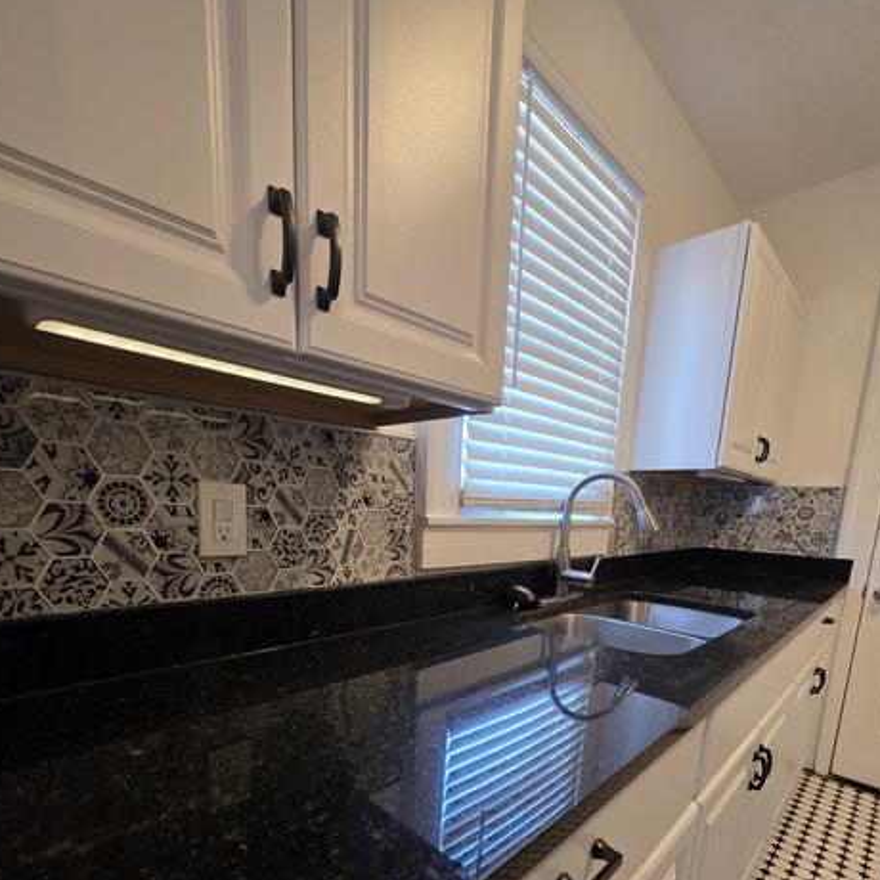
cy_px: 591
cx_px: 430
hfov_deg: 87.4
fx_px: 460
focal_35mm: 16
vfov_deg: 84.2
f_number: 1.9
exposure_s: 1/120
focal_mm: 2.2
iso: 250
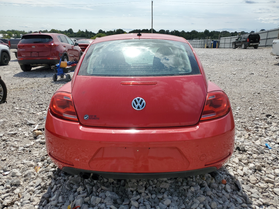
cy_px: 104
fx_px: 210
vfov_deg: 53.1
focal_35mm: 26
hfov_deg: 67.3
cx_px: 140
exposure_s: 1/5000
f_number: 1.5
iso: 50
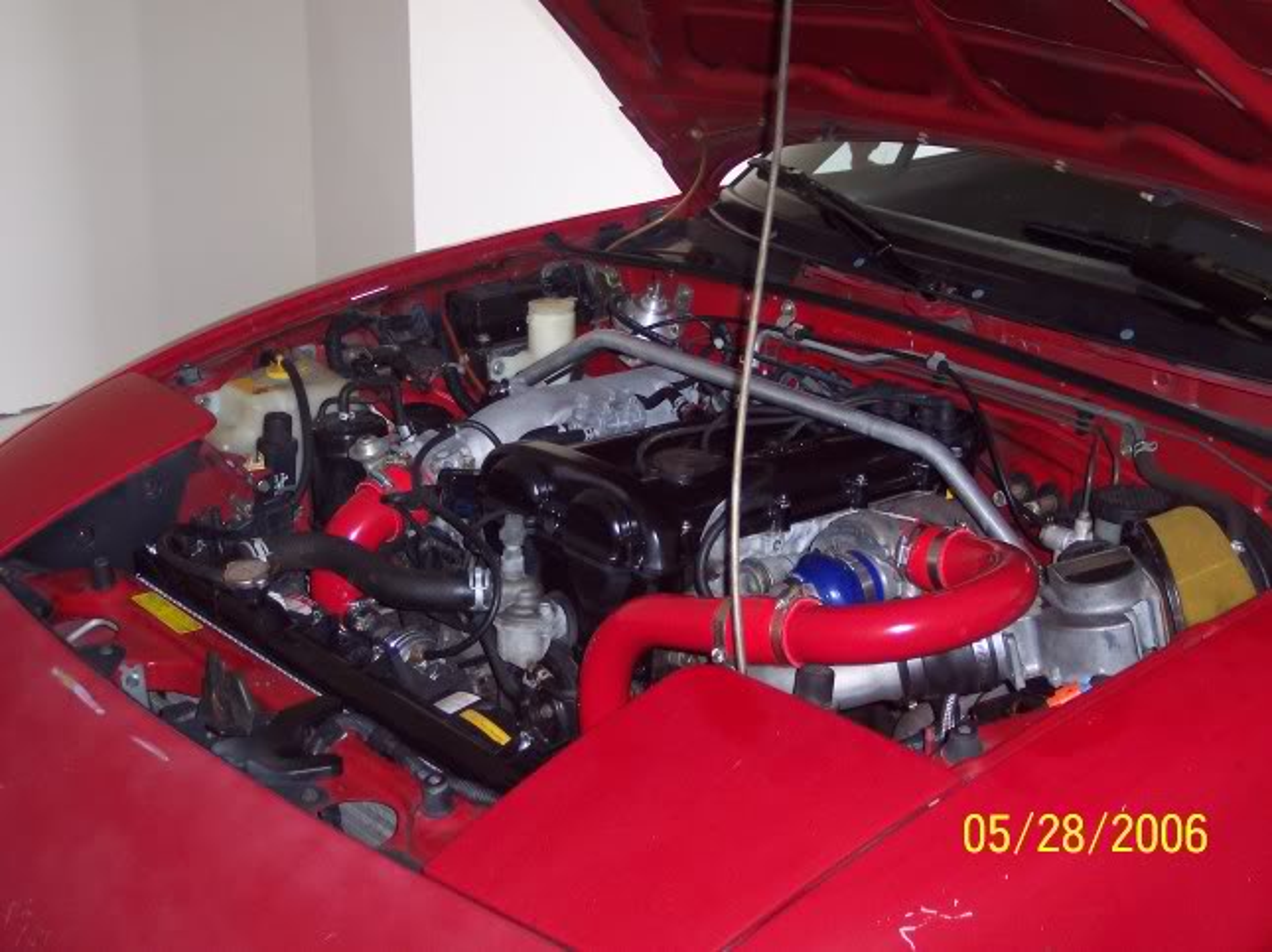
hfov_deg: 37.5
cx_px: 636
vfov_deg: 28.5
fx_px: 1873
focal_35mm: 51
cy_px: 476
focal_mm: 10.7
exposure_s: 1/30
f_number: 3.4
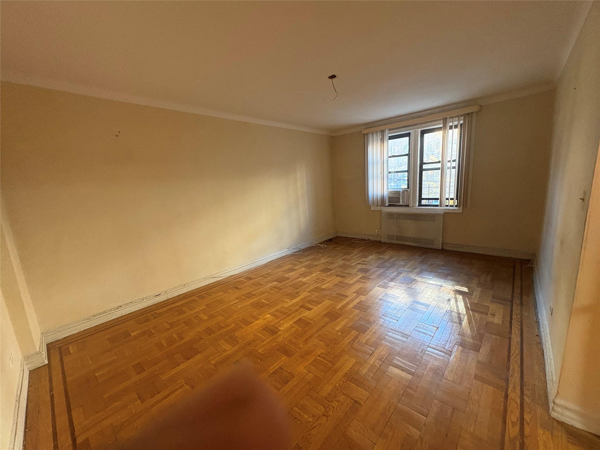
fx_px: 243
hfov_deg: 102.1
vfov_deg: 85.7
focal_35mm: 14
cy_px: 225
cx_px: 300
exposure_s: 1/60
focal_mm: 2.22
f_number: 2.2
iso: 400
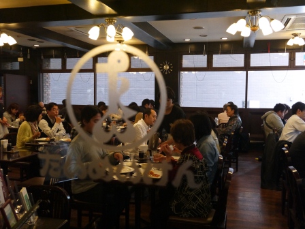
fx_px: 317
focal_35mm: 36
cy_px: 114
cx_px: 152
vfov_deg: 39.7
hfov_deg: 51.4
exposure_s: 1/60
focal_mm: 18
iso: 1250
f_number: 4.3
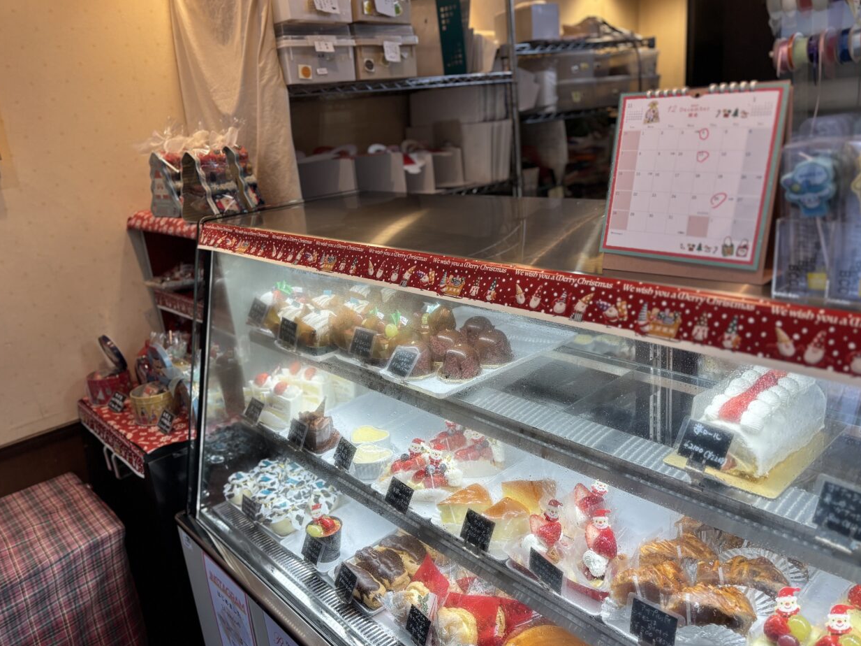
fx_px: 671
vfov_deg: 51.3
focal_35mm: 27
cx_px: 429
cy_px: 324
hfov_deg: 65.3
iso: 64
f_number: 1.6
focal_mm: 5.96
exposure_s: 1/120
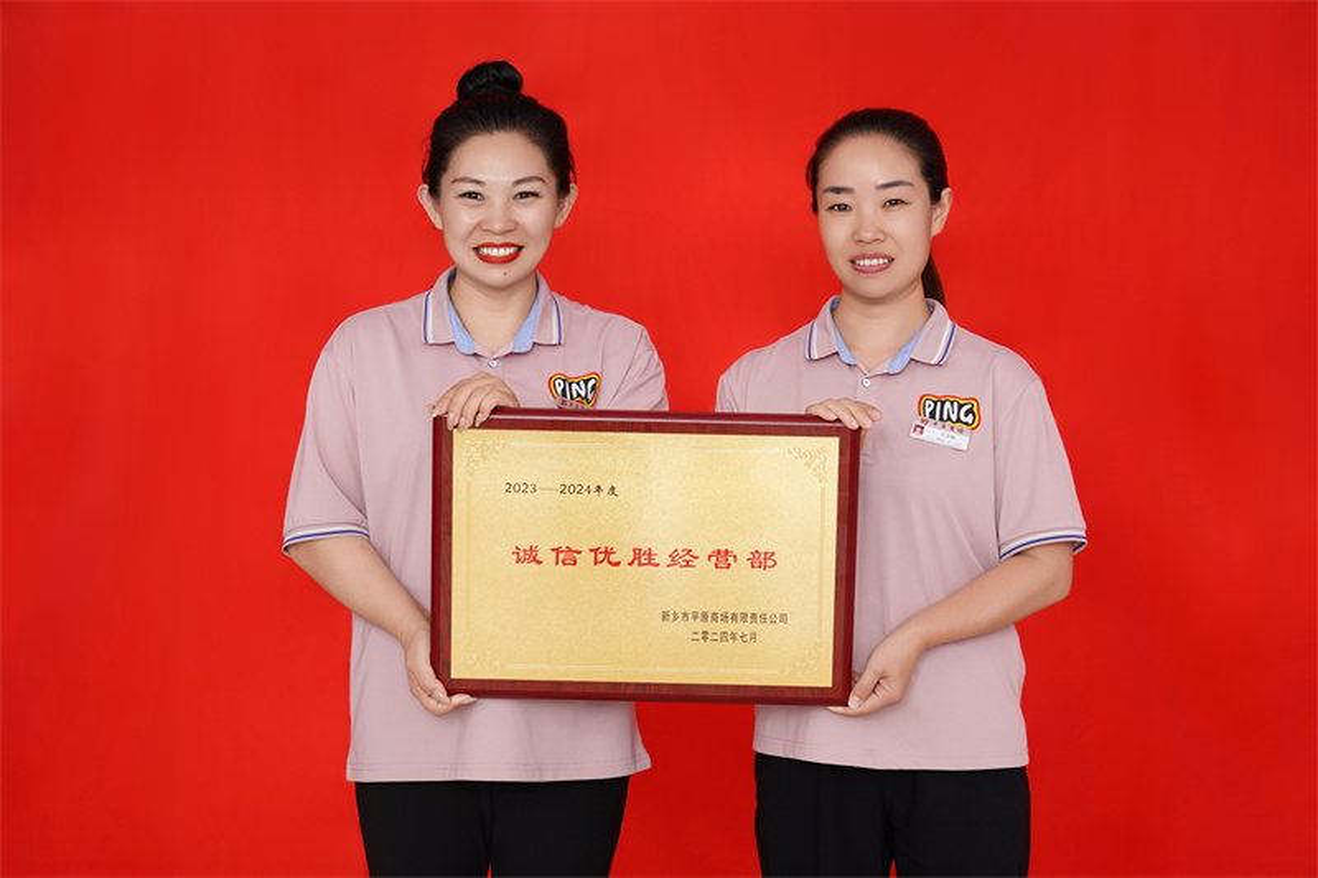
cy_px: 439
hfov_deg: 27.7
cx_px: 659
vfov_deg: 18.7
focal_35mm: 73
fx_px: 2672
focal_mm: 73
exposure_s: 1/160
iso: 100
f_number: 10
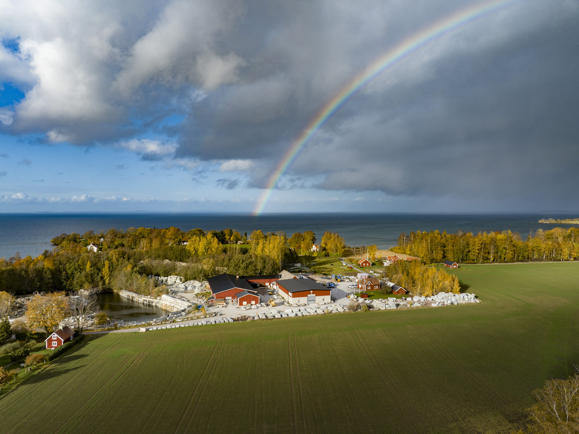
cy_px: 217
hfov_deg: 71.6
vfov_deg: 56.8
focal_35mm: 24
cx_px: 290
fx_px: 401
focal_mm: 12.29
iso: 100
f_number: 3.5
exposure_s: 1/80
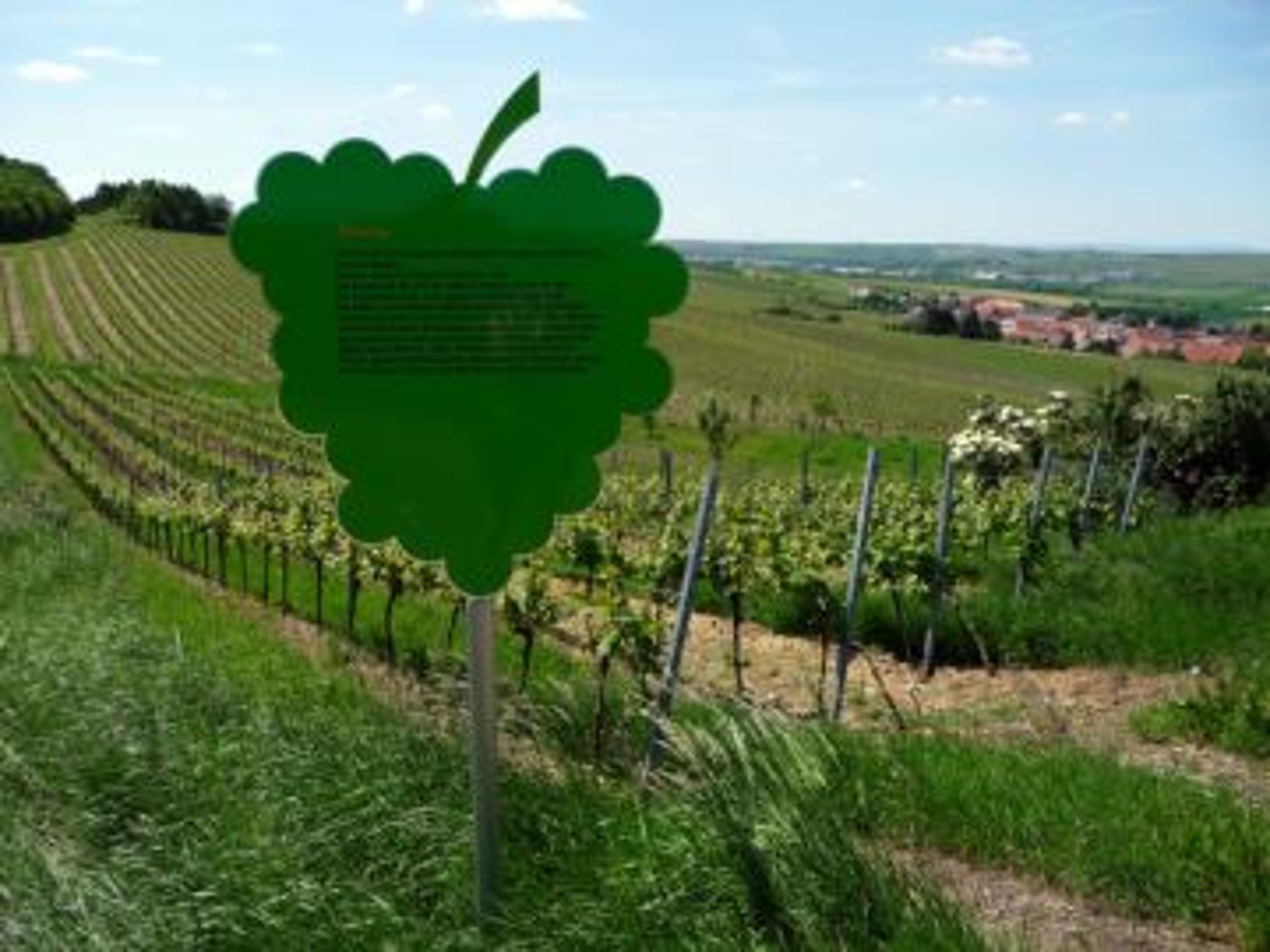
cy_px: 476
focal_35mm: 29
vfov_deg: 48.2
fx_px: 1064
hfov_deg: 61.7
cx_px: 635
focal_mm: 4.7
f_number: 3.3
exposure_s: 1/1000
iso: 100
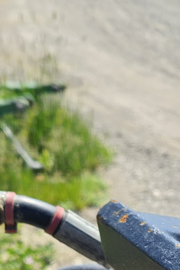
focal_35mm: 90
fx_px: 675
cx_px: 257
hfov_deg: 14.3
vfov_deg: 21.2
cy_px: 316
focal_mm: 5.4
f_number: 1.8
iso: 25
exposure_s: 1/834
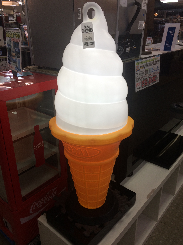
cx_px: 92
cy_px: 122
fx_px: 204
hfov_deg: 48.2
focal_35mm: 29
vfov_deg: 61.7
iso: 32
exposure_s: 1/100
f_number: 2.2
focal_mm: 4.15
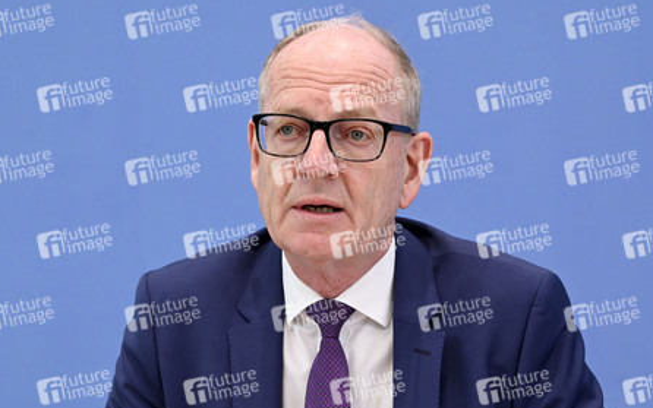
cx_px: 329
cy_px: 205
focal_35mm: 139
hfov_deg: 15.0
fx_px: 2474
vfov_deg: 9.4
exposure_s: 1/640
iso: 5000
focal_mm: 135
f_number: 7.1
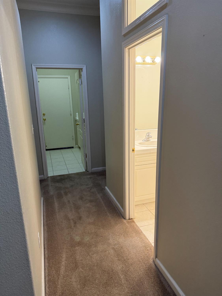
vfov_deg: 71.6
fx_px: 205
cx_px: 111
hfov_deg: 56.8
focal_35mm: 24
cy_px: 148
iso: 160
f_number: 1.78
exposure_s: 1/120
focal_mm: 6.76
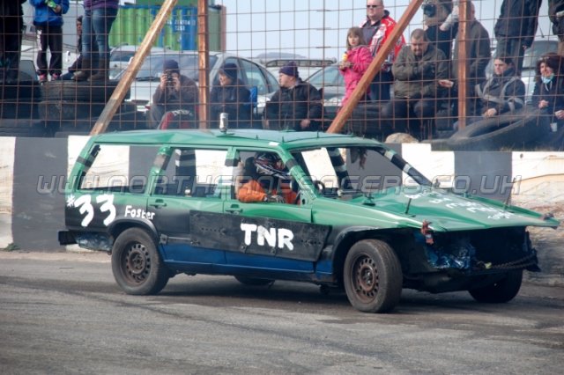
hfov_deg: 11.8
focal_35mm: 174
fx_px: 2724
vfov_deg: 7.9
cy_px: 188
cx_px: 282
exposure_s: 1/500
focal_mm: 116
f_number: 6
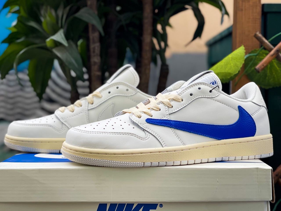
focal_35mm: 64
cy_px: 106
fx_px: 520
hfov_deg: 30.3
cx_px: 140
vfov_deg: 22.9
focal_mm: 7.5
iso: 40
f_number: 2.2
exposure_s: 1/120
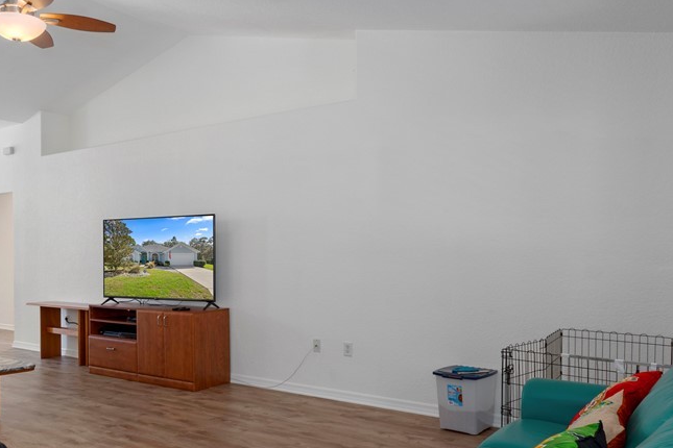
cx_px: 222
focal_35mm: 33
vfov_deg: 40.0
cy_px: 258
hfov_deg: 56.2
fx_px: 614
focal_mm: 13
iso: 320
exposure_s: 2
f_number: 8
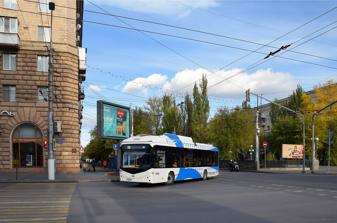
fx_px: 252
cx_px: 168
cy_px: 112
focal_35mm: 27
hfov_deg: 67.5
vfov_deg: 47.8
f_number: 8
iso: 280
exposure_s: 1/500
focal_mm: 18
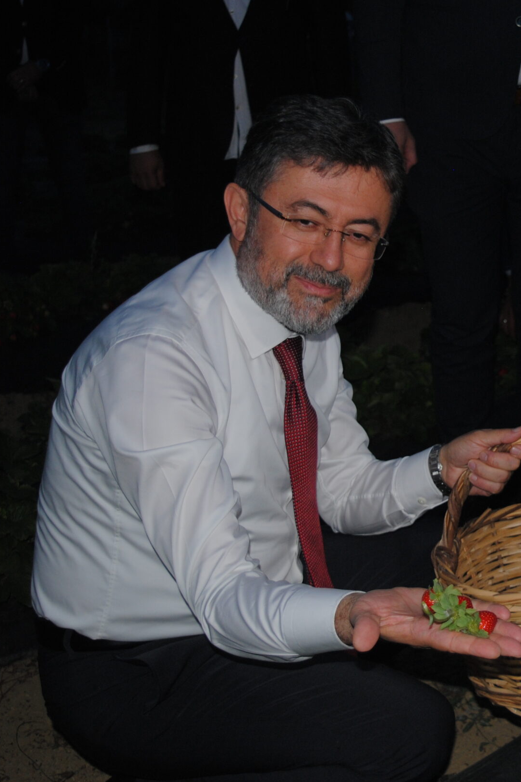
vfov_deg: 31.5
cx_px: 546
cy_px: 381
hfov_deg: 20.5
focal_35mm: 64
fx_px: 1385
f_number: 4
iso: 200
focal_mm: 27
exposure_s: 1/60
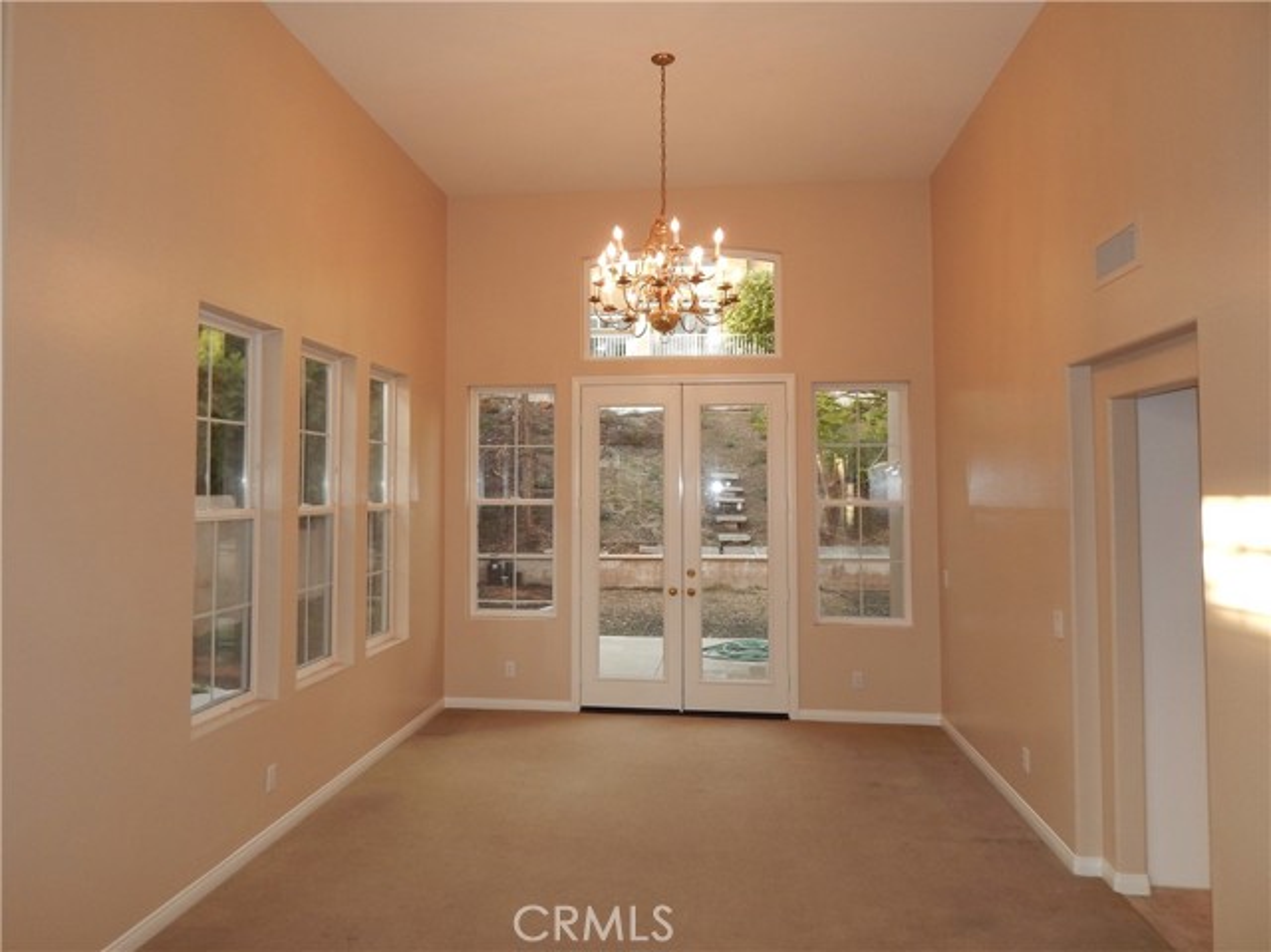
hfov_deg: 74.0
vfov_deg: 58.8
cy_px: 476
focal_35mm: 23
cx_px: 636
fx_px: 844
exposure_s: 1/60
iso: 125
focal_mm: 4
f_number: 3
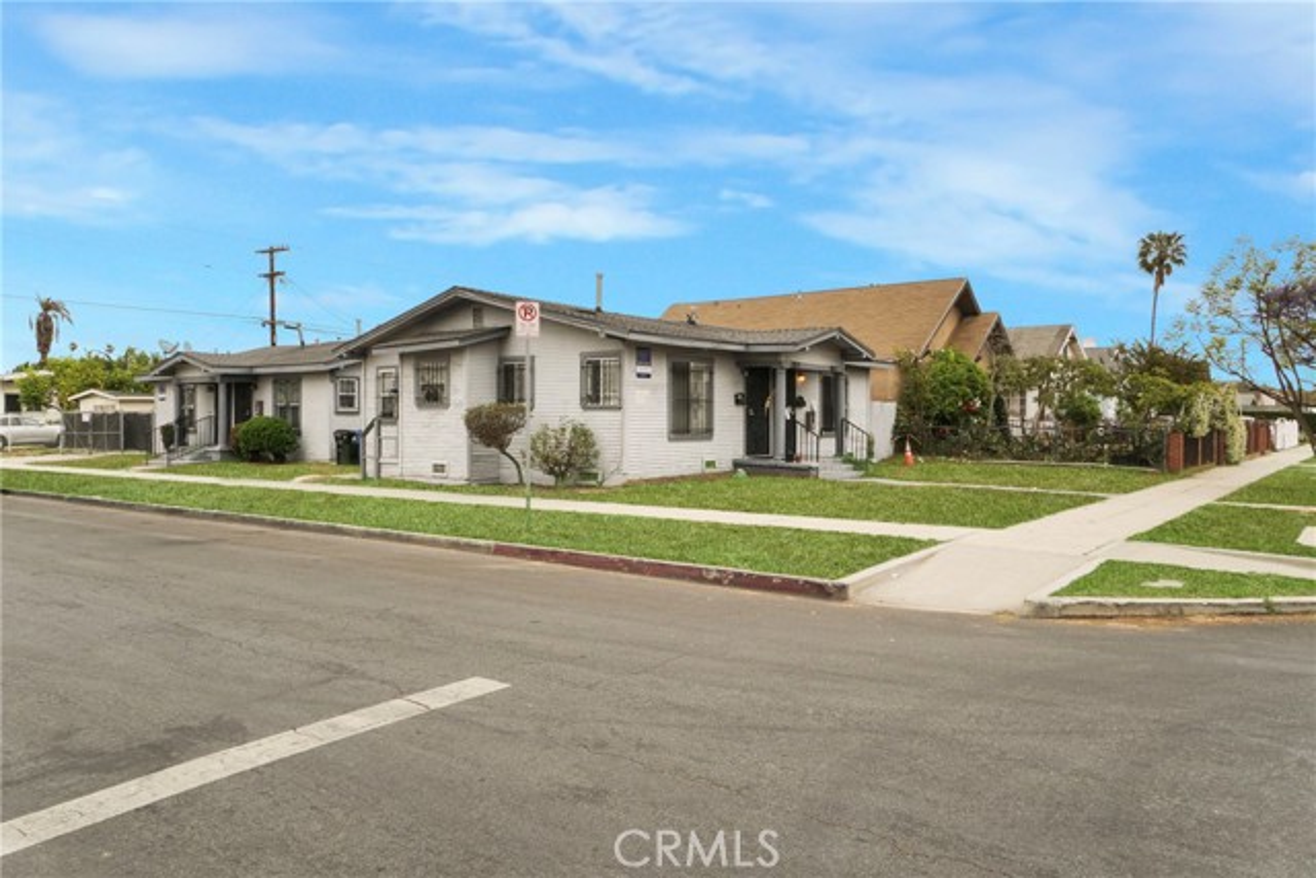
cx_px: 658
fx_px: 932
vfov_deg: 50.4
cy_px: 439
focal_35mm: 26
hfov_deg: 70.4
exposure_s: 1/30
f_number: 18
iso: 160
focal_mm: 17
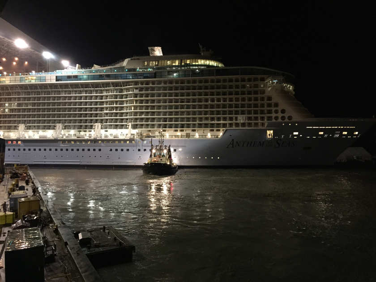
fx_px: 315
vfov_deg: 48.2
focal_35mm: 29
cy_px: 141
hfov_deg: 61.7
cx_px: 188
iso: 320
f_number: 2.2
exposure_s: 1/15
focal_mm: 4.15
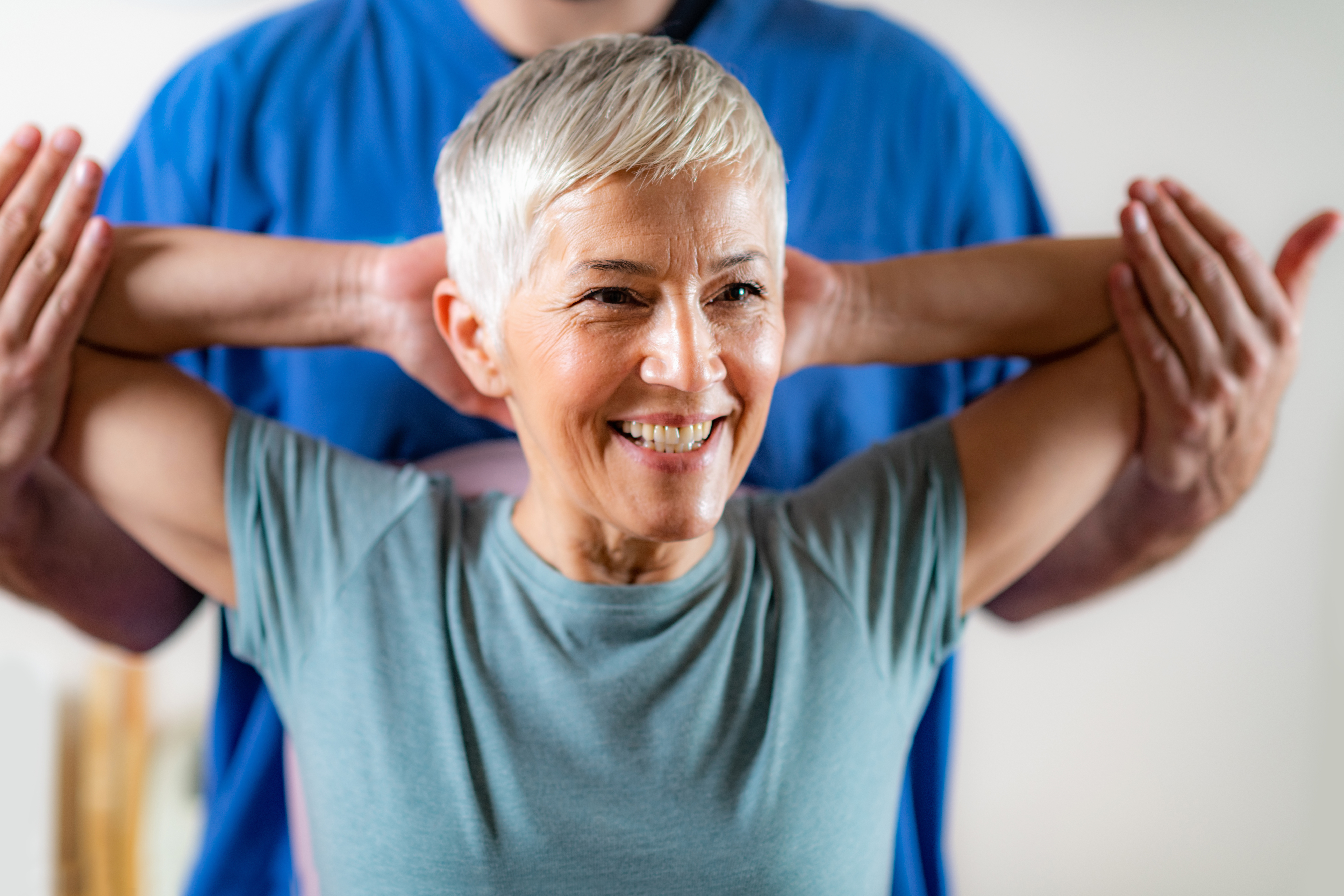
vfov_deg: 15.9
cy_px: 452
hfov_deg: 23.6
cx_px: 672
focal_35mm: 86
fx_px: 3210
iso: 100
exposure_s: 1/160
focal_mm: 85
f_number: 2.2
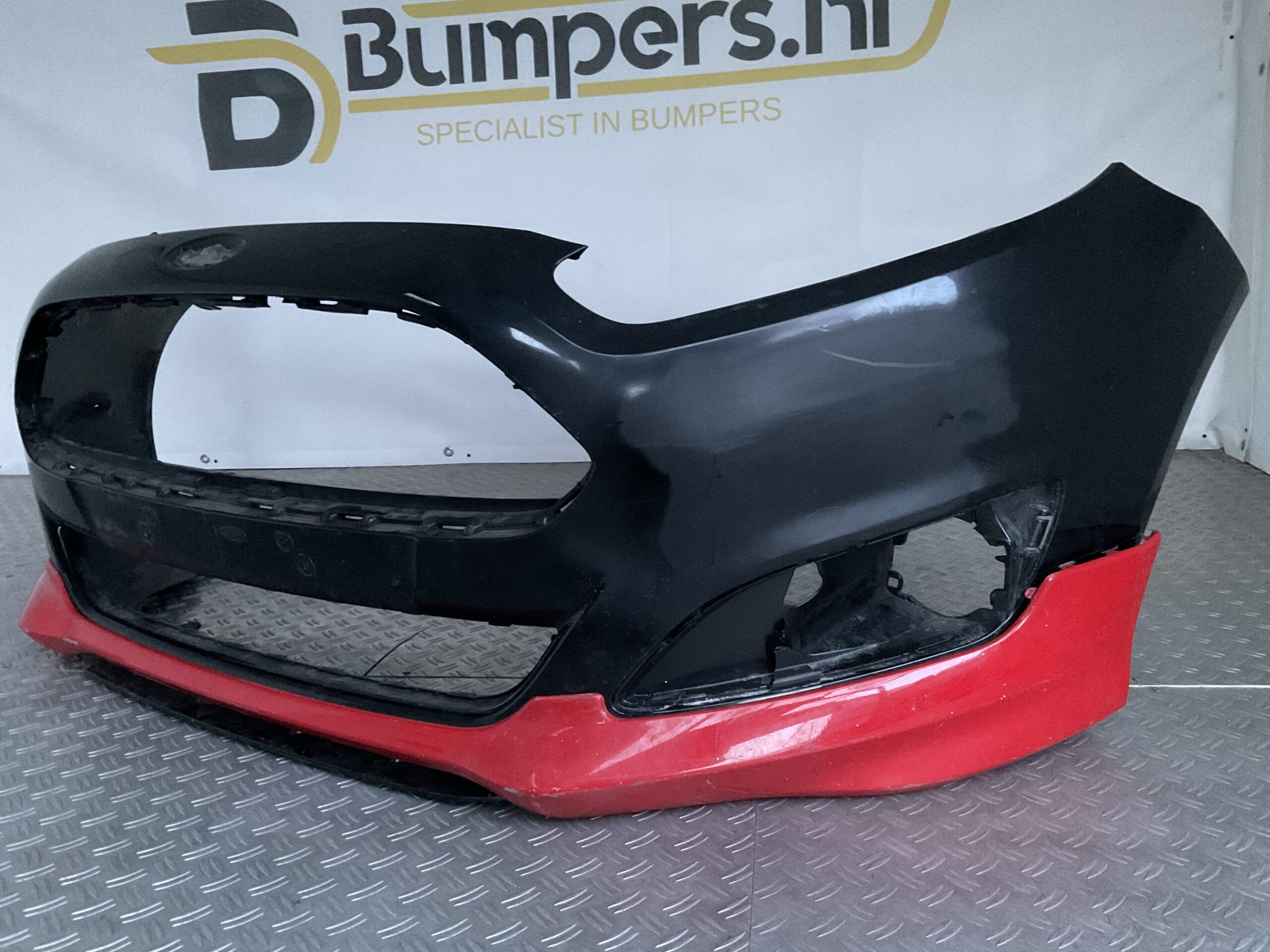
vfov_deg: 48.2
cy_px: 476
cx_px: 635
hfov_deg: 61.7
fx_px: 1064
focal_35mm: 29
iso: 500
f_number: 1.8
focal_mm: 3
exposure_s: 1/25
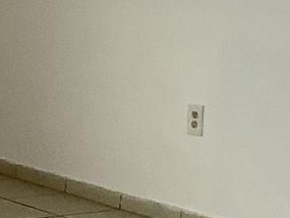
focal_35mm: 174
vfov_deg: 8.5
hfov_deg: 10.2
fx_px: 1458
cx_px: -351
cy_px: 149
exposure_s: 1/60
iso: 80
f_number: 2.4
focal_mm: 3.3
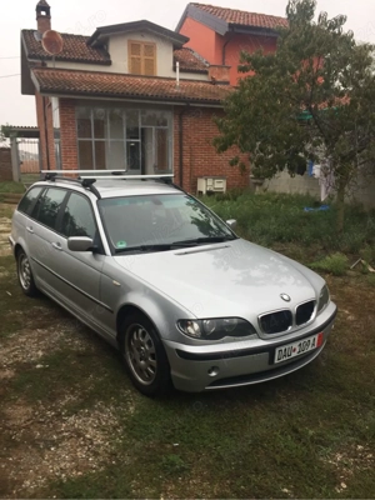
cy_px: 250
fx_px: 419
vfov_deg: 61.7
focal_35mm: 29
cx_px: 188
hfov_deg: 48.2
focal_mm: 4.15
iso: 32
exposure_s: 1/273
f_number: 2.2
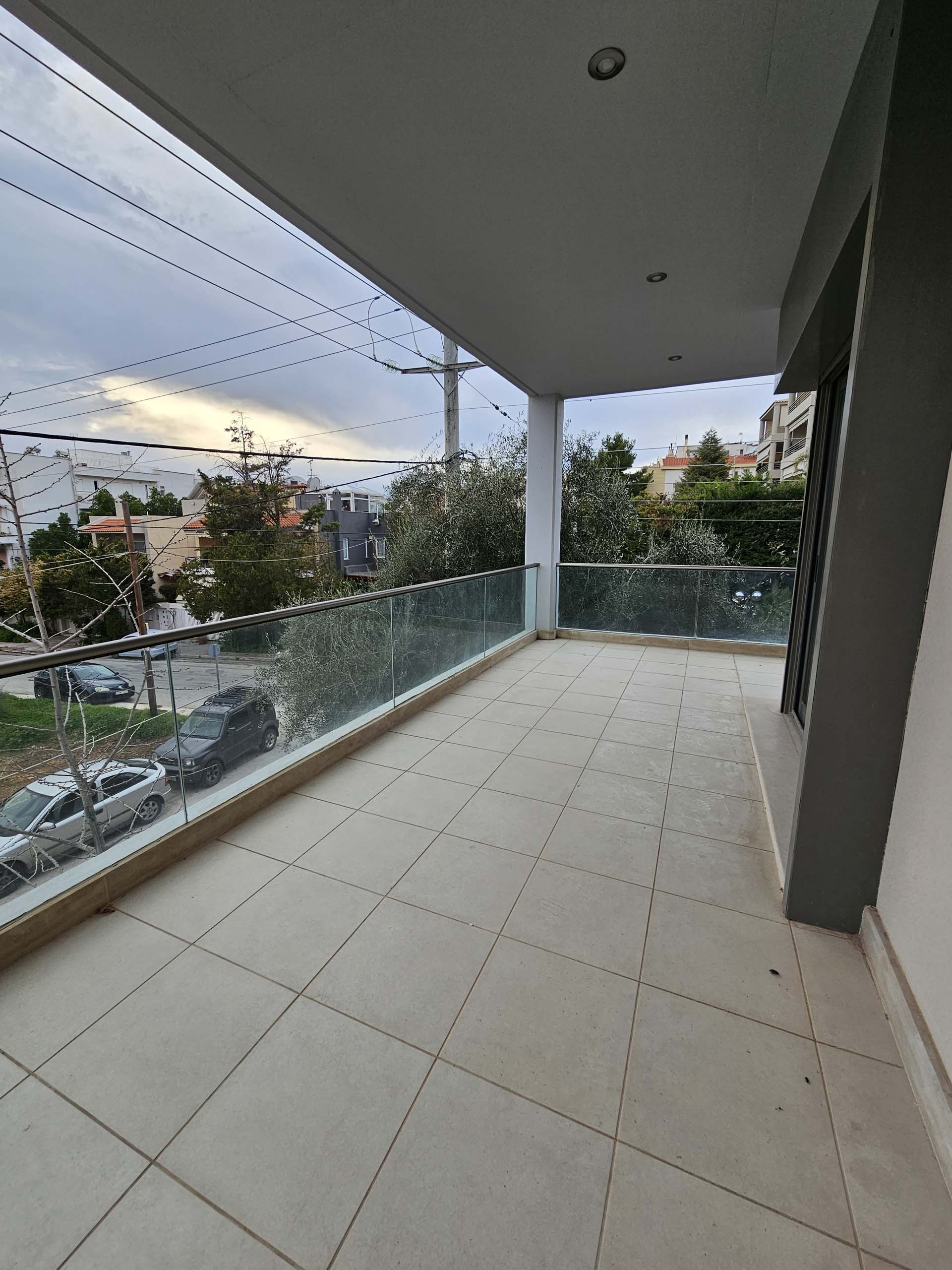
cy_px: 635
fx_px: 477
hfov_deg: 89.9
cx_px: 476
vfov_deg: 106.2
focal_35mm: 13
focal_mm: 2.2
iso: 50
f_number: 2.2
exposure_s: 1/333
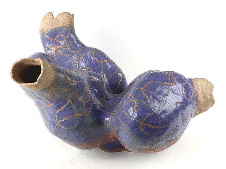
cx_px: 113
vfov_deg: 48.2
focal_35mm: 29
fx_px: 189
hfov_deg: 61.7
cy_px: 84
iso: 16
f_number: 1.8
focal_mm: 3
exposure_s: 1/145
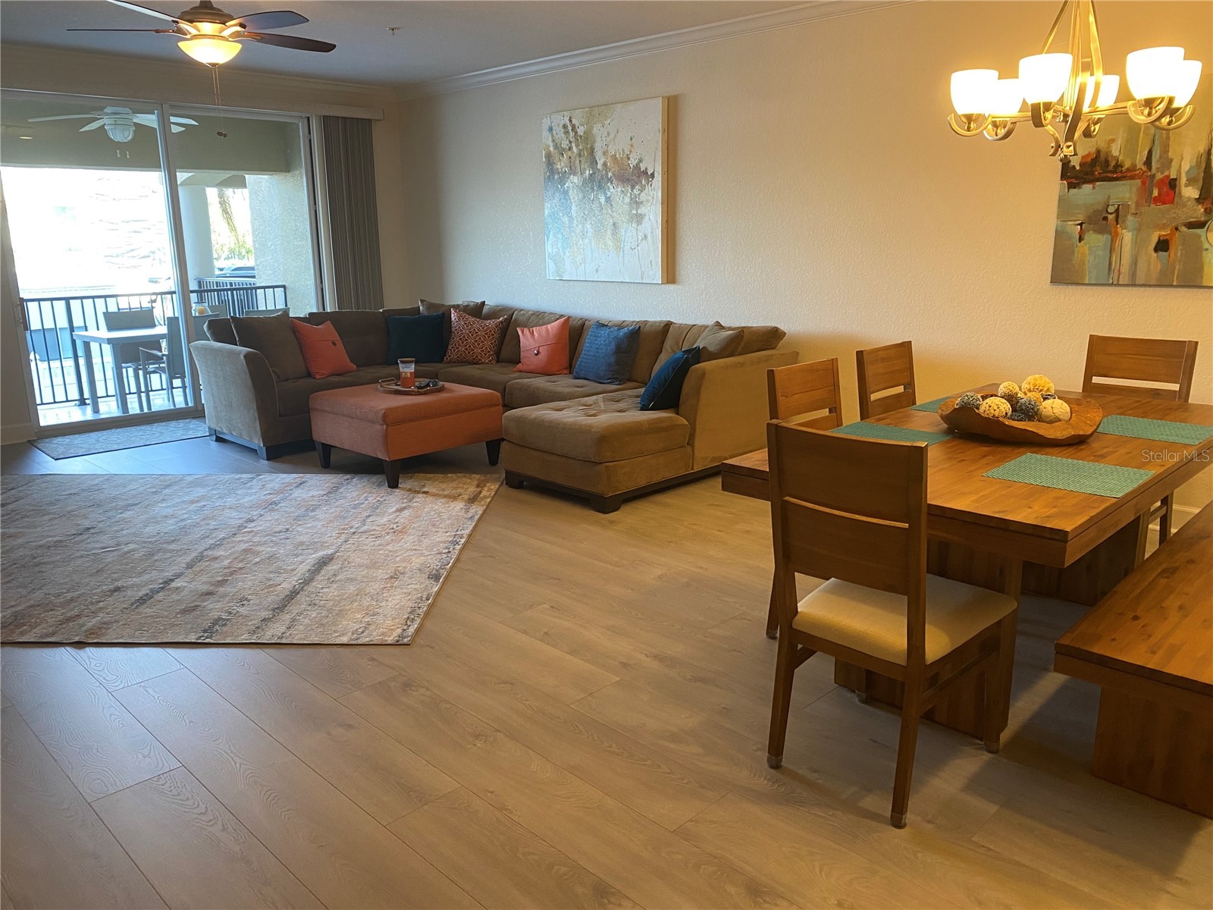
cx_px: 606
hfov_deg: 67.3
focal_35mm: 26
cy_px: 455
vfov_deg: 53.1
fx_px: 911
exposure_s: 1/60
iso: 160
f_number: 1.8
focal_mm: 4.25
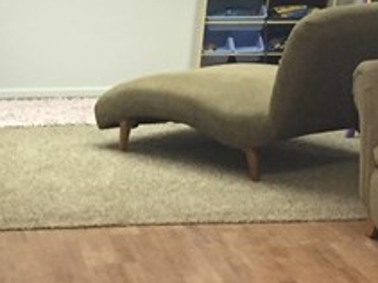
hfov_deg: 13.9
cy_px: 106
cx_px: 81
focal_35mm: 141
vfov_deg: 10.5
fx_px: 1539
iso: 160
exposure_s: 1/30
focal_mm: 4.15
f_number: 2.2
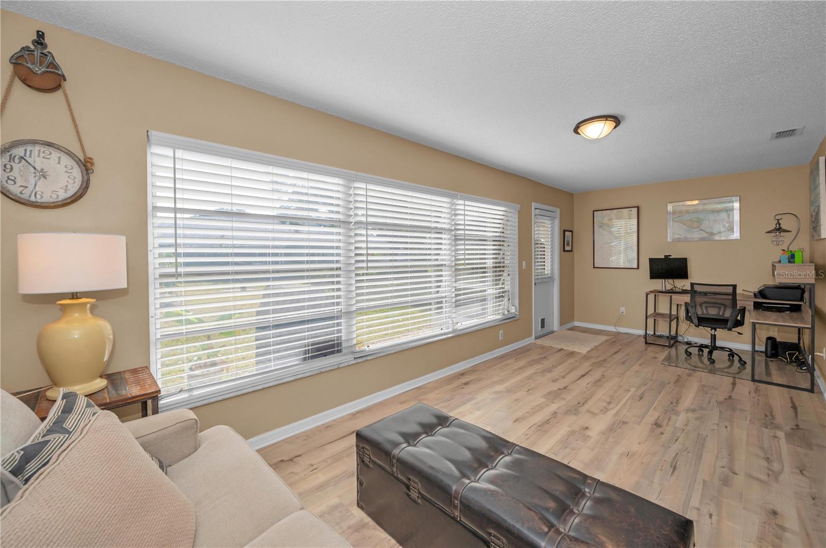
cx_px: 413
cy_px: 274
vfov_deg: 81.1
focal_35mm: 14
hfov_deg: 104.3
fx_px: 321
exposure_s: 1/125
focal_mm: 14
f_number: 8
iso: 320
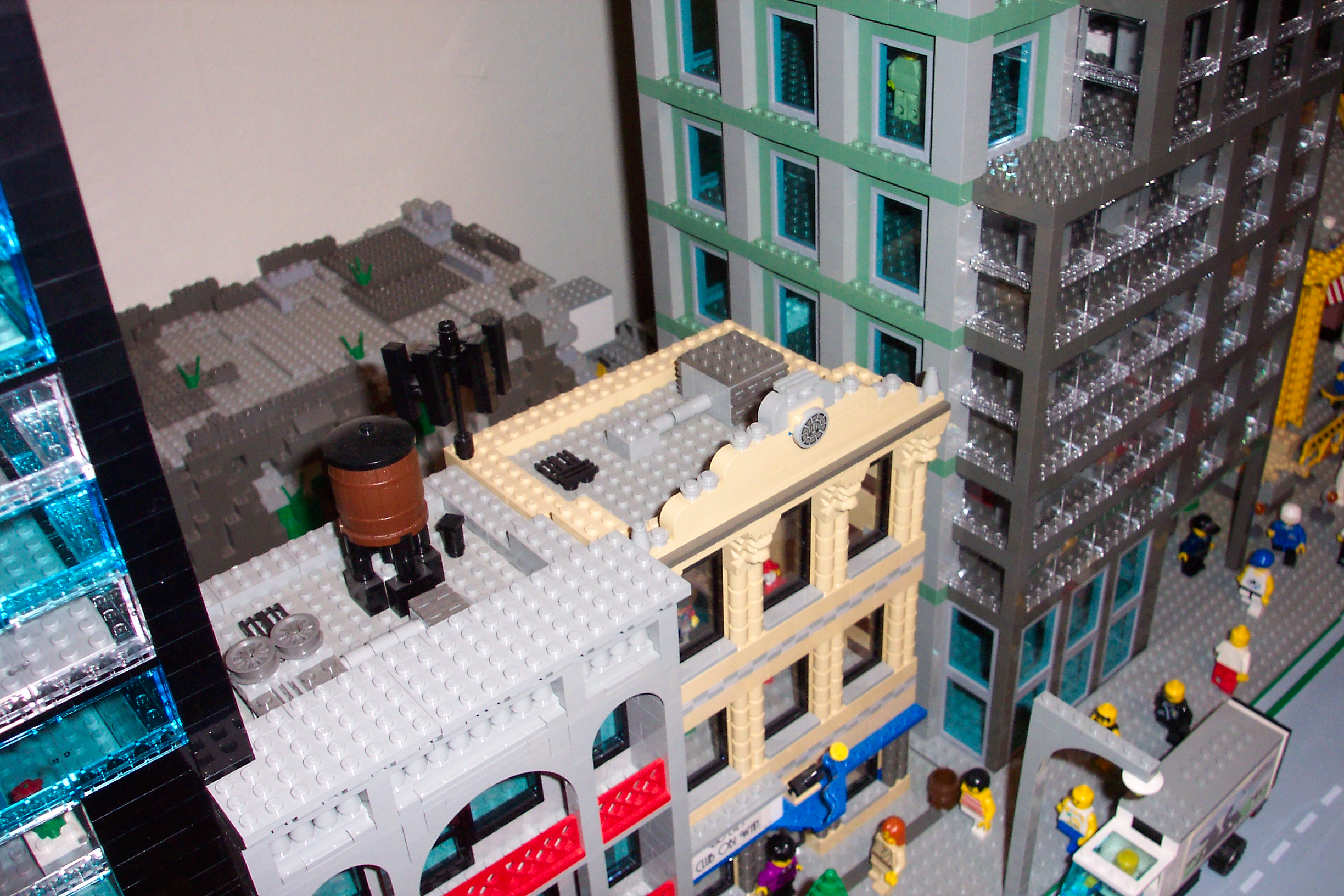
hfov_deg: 54.4
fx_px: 1307
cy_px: 448
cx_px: 672
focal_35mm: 35
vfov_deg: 37.9
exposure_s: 1/30
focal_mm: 7.5
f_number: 2.8
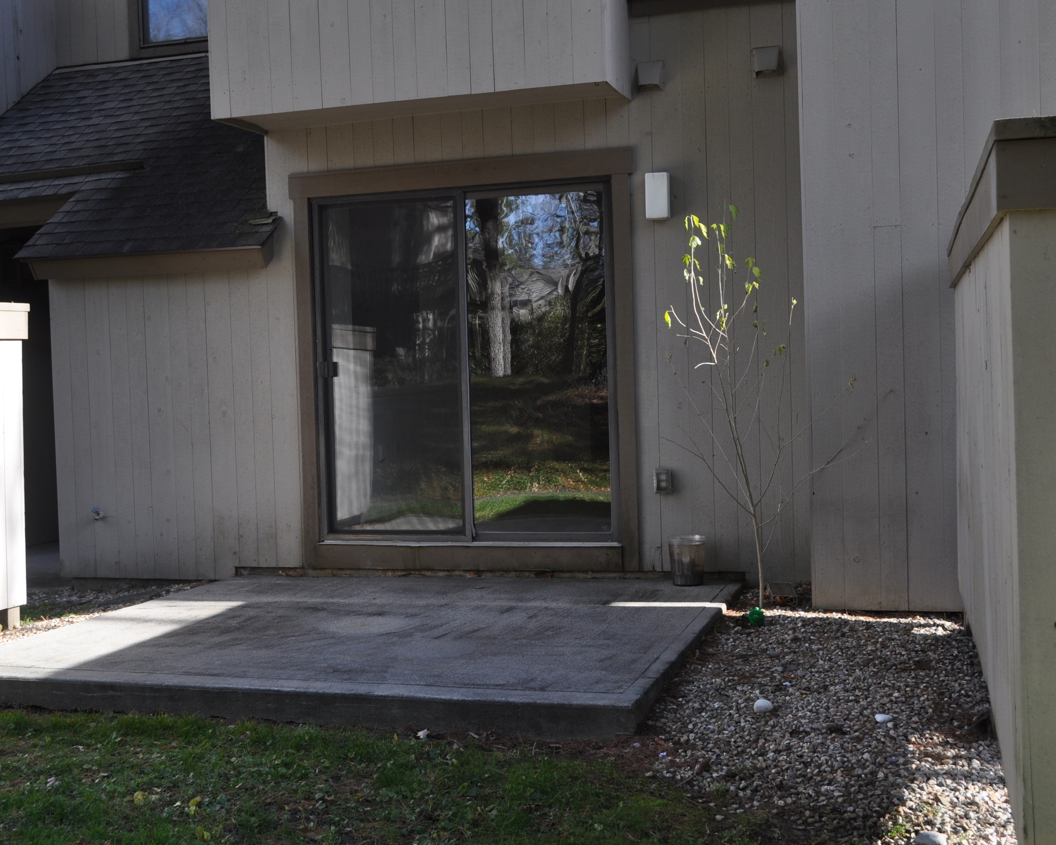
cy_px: 406
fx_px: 1344
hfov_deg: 42.9
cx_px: 514
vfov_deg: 34.9
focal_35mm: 43
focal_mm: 22
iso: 200
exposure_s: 1/160
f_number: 6.3
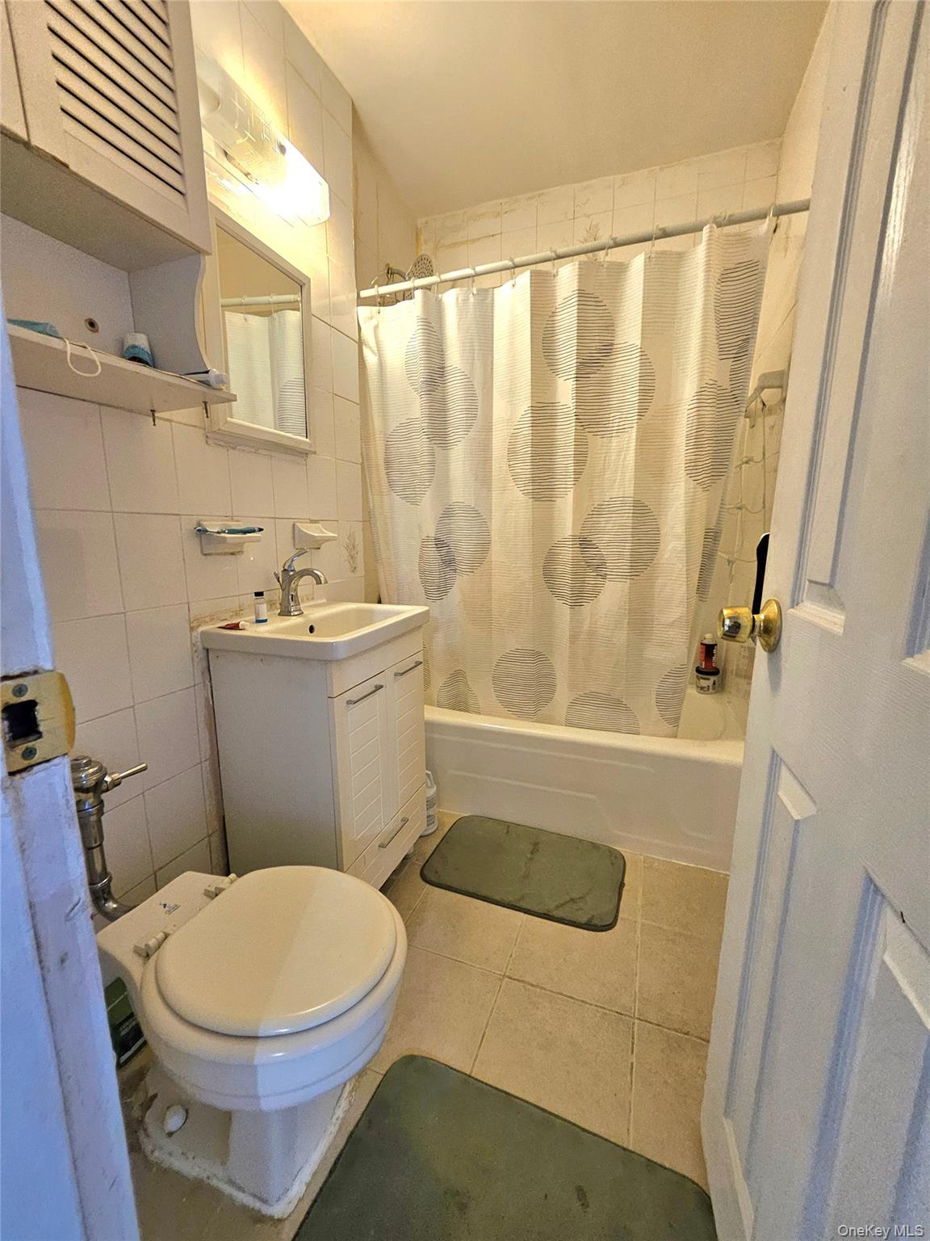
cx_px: 465
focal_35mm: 13
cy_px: 620
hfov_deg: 89.9
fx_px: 466
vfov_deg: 106.2
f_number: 2.2
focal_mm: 1.7
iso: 320
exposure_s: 1/30
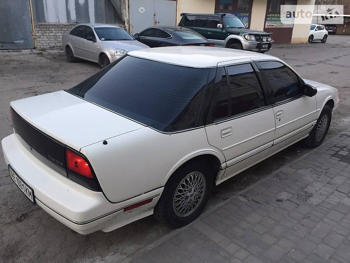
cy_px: 132
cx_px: 175
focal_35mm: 29
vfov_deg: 48.2
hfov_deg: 61.7
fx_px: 293
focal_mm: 4.2
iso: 50
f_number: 2.2
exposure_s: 1/33
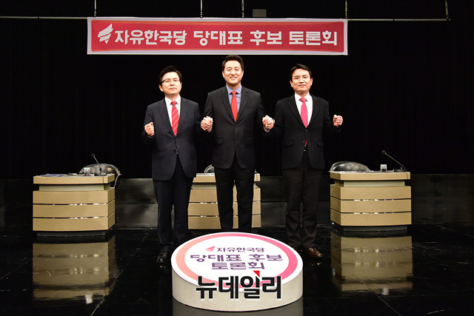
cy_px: 158
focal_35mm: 30
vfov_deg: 43.6
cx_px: 237
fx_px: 395
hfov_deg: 61.9
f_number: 4
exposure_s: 1/250
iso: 4500
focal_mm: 30
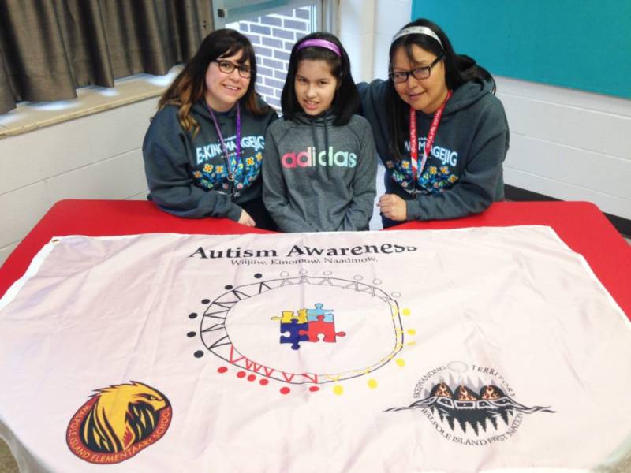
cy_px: 236
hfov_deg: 55.4
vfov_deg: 42.9
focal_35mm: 33
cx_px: 316
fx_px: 602
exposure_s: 1/20
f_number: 2.4
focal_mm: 4.12
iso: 50
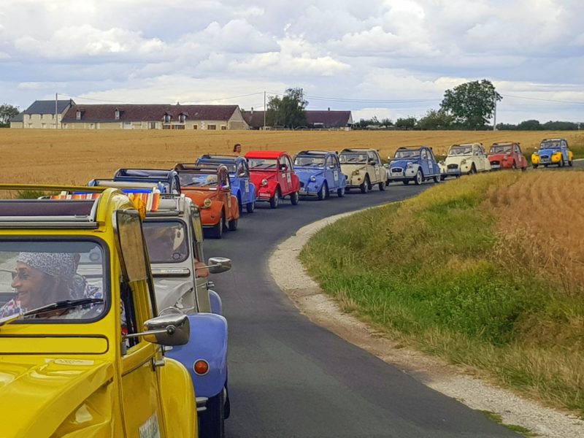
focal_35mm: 26
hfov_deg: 67.3
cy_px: 219
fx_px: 439
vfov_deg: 53.1
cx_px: 292
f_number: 1.7
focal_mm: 4.2
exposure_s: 1/1660
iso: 40
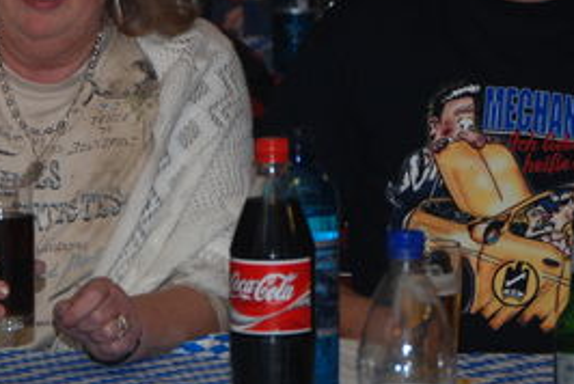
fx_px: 4868
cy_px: 54
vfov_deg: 4.5
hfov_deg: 6.7
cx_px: 255
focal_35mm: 305
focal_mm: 90
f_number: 5.6
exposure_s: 1/60
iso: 400
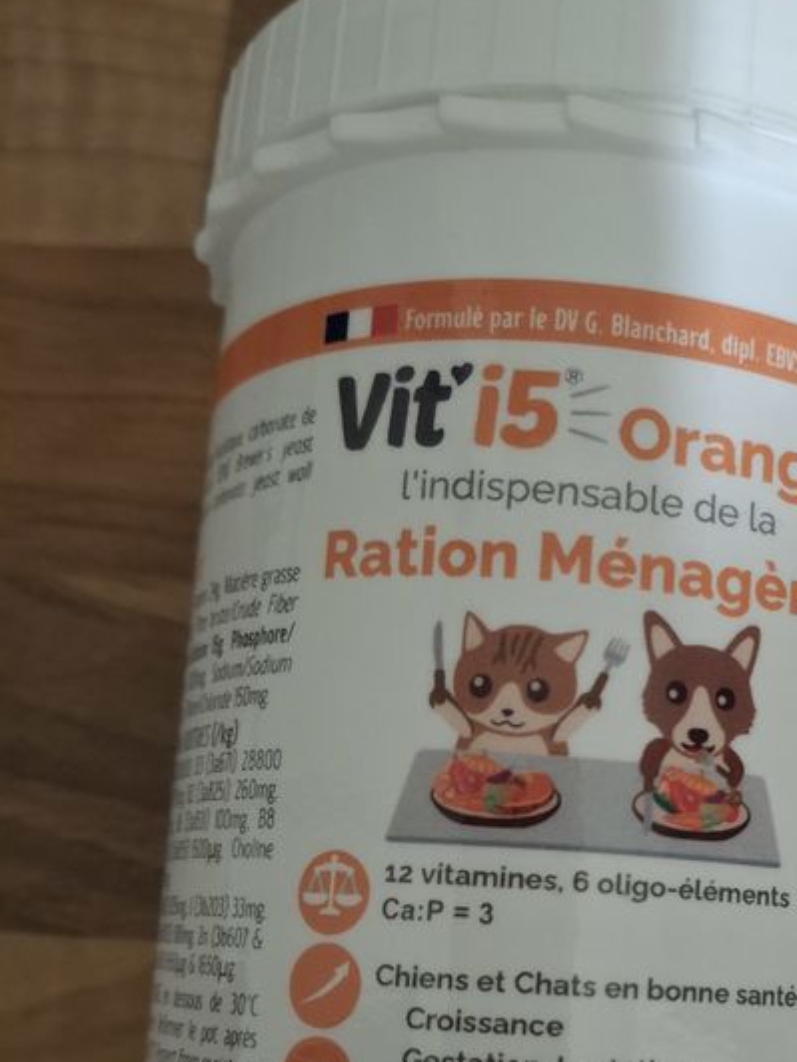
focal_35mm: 47
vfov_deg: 39.5
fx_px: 1443
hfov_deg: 29.5
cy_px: 781
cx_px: 731
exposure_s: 1/24
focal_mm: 4.69
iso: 320
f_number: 1.8
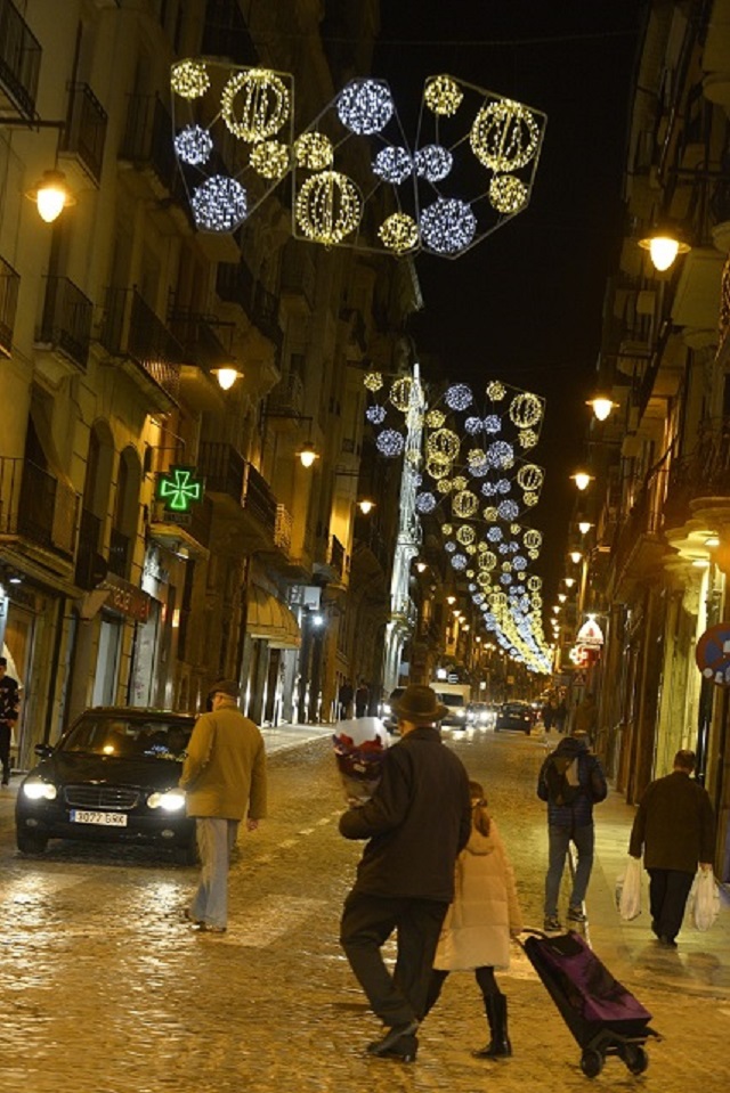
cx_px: 365
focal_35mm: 80
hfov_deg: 17.1
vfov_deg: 25.4
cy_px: 546
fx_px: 2431
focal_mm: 80
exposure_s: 1/100
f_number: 7.1
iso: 2500
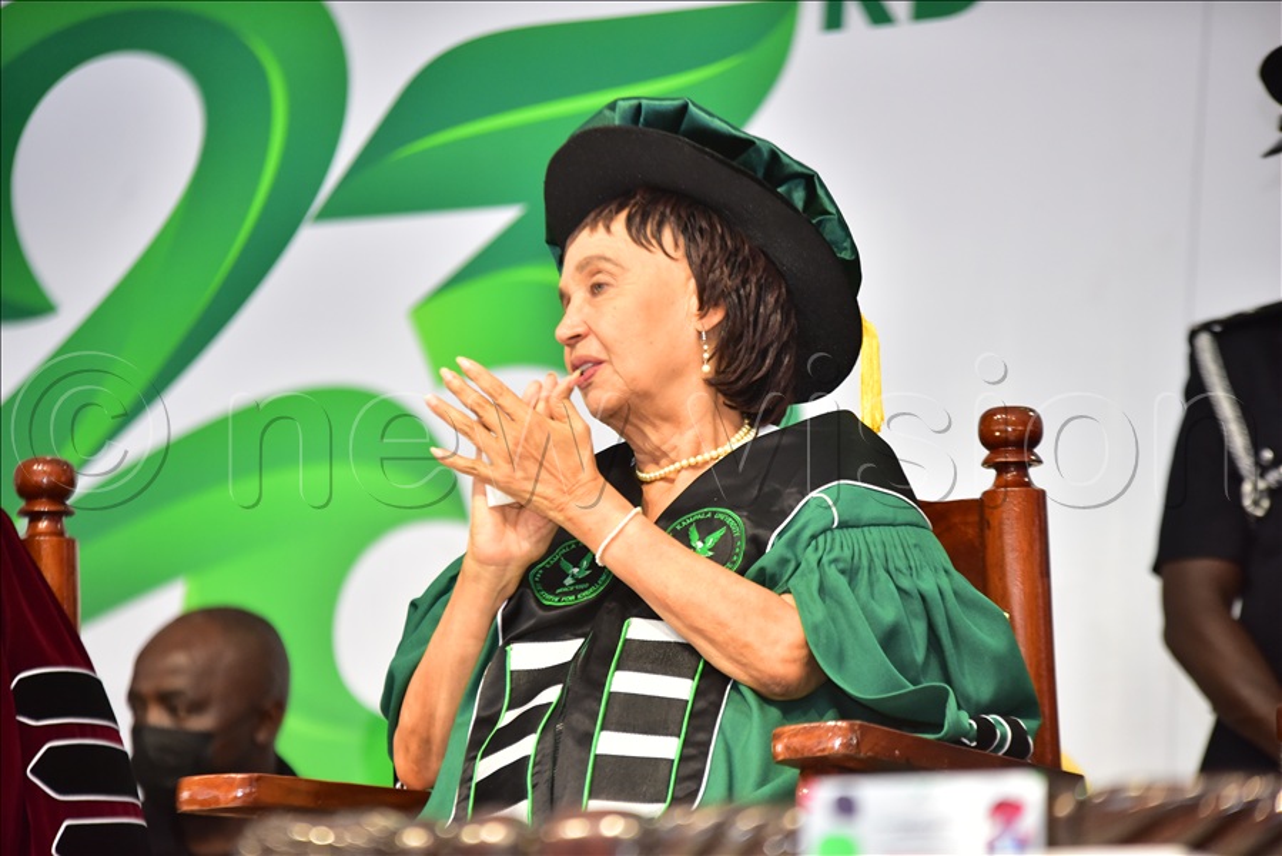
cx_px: 641
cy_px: 428
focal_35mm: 200
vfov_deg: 6.9
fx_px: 7124
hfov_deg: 10.3
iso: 2000
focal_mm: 200
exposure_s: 1/320
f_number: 3.2
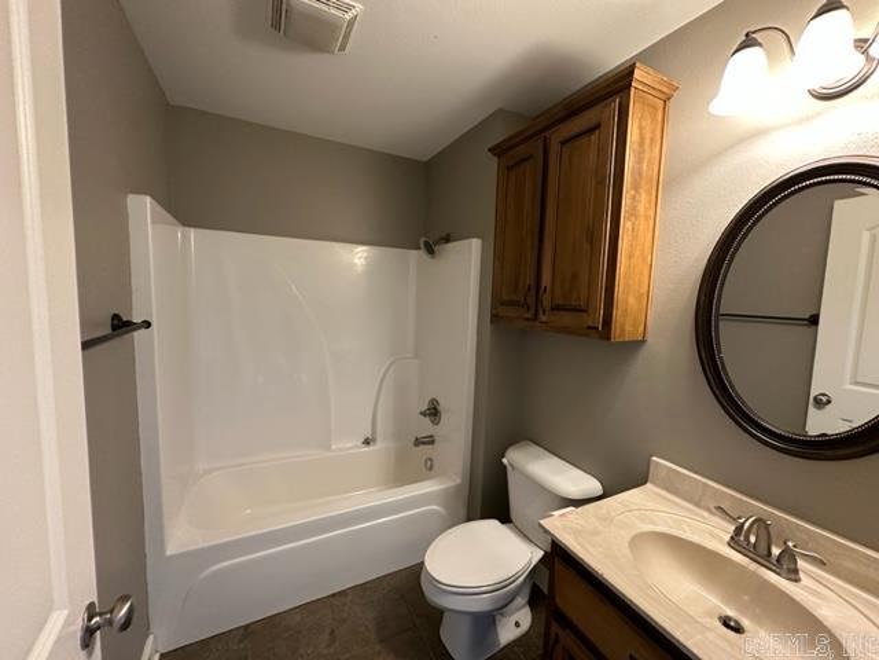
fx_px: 356
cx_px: 440
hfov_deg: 102.1
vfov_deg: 85.7
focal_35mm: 14
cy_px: 330
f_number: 2.2
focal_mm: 2.22
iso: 320
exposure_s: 1/60
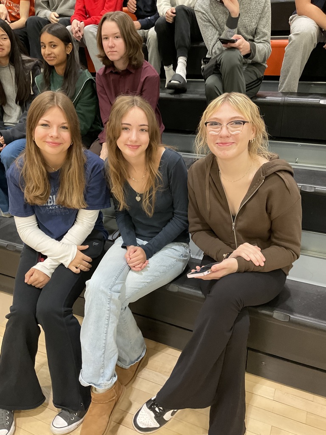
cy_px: 218
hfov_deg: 48.2
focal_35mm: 29
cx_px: 163
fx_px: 364
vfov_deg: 61.7
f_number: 1.8
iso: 100
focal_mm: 3
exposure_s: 1/60
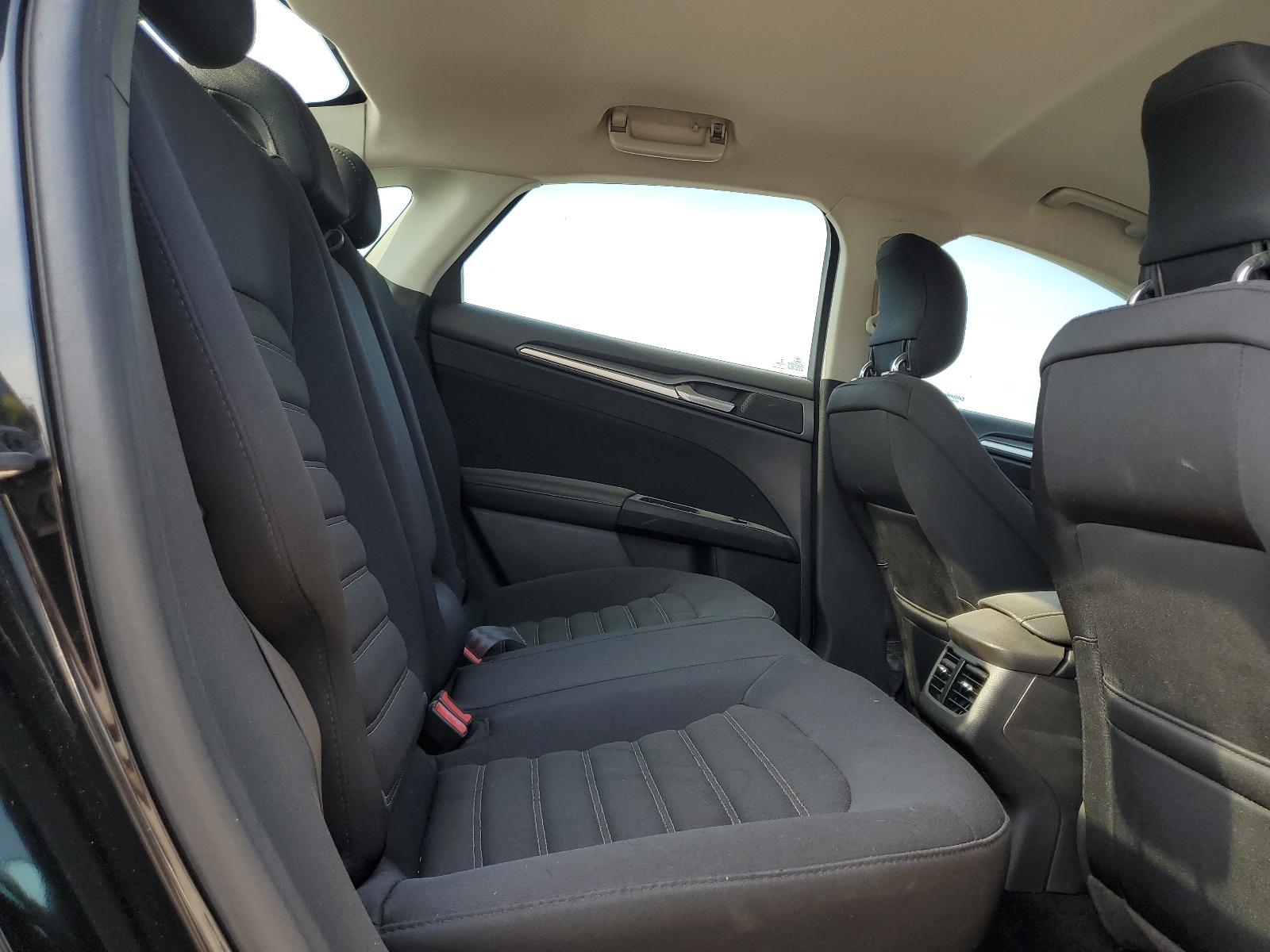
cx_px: 635
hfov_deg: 67.3
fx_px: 954
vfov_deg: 53.1
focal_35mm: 26
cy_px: 476
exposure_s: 1/286
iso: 50
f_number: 1.5
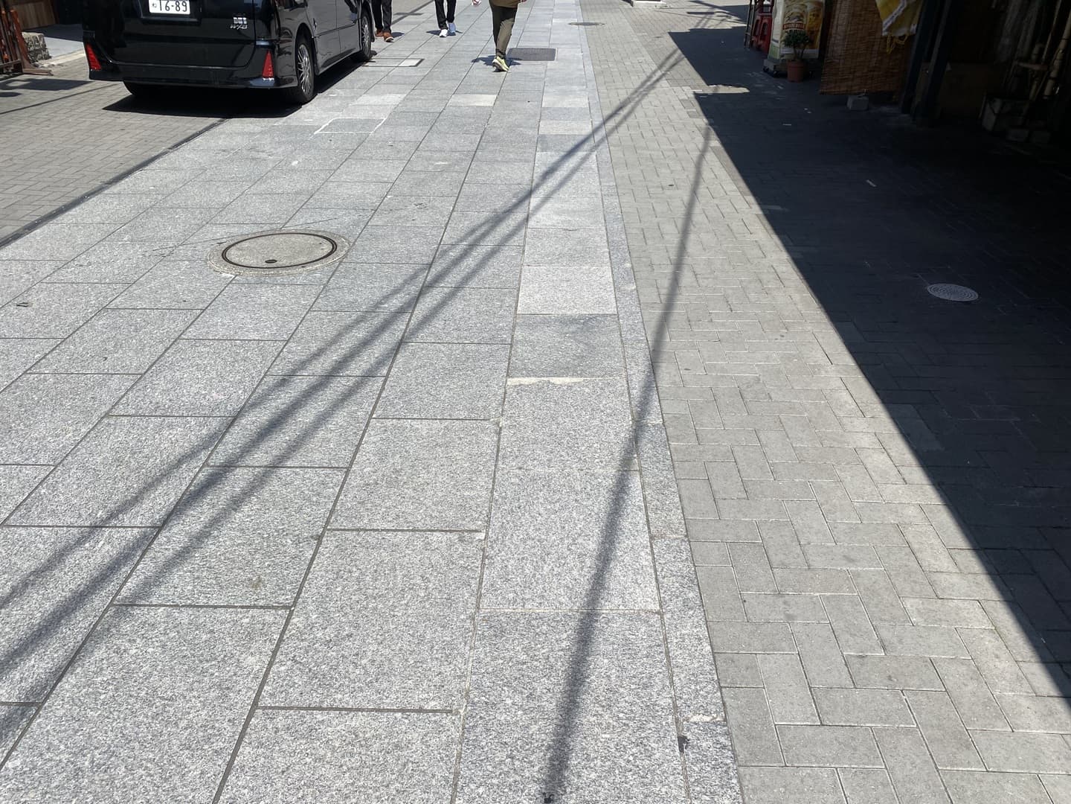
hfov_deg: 67.3
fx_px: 804
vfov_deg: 53.1
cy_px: 402
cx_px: 536
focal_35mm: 26
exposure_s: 1/2755
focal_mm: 4.25
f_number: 1.8
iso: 32
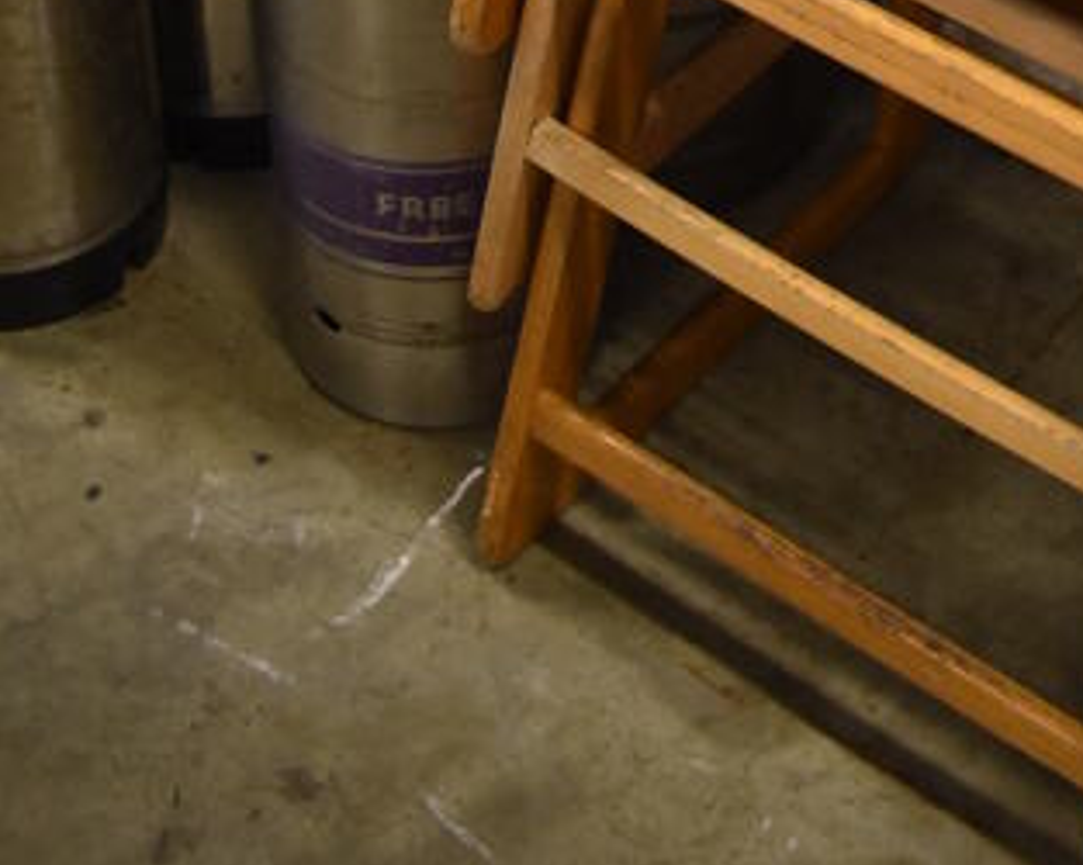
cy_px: -628
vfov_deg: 17.4
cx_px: 941
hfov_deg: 25.1
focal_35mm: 74
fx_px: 2370
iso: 2000
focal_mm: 18
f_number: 3.5
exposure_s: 1/125
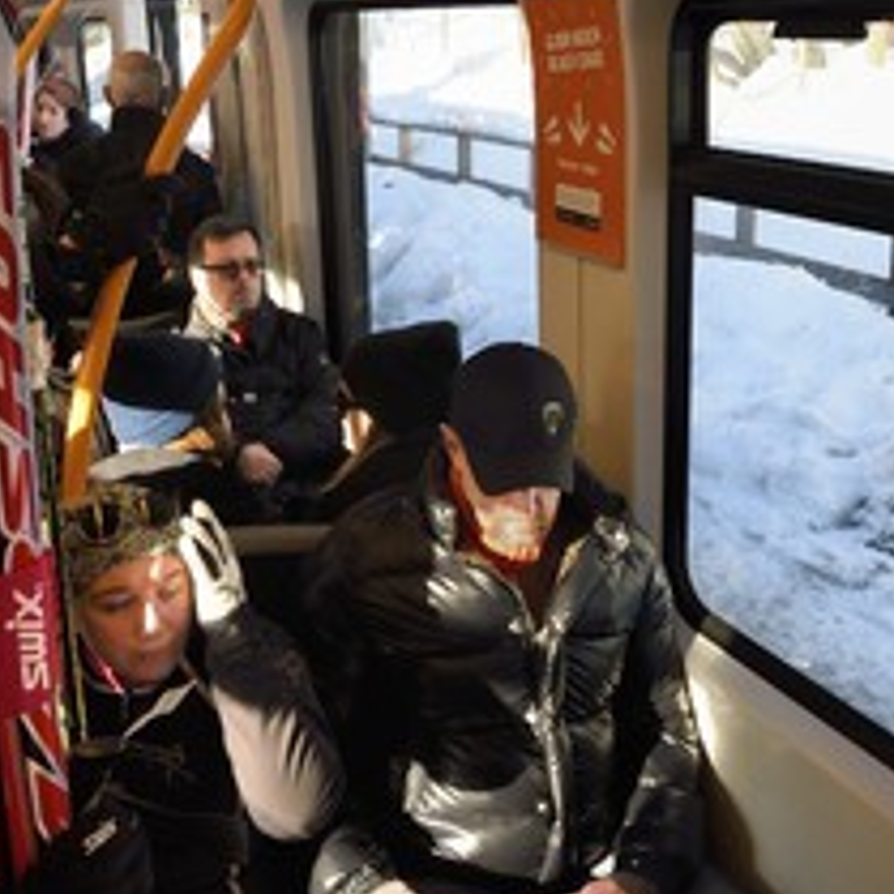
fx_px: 1198
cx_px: 496
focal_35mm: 41
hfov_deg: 40.9
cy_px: 411
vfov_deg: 40.9
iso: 800
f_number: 13
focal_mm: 24
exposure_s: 1/60
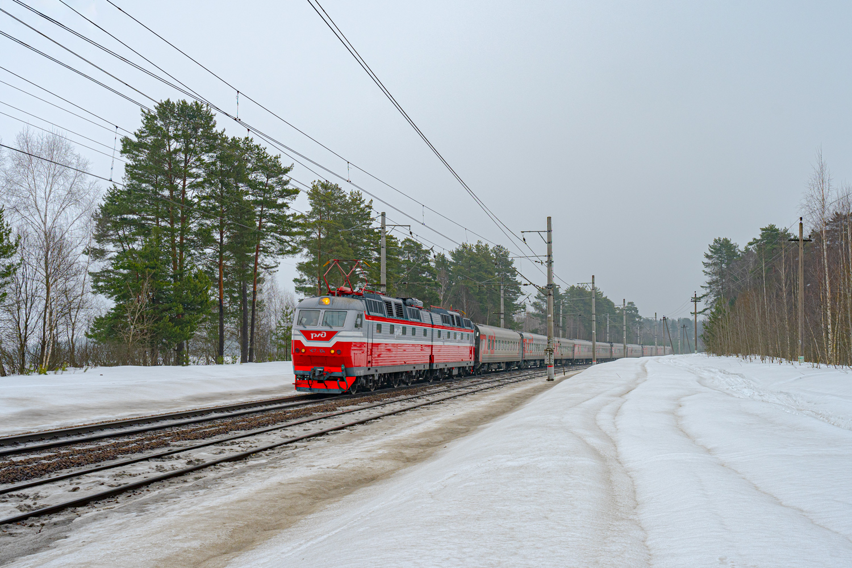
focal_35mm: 32
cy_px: 284
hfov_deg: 59.5
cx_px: 426
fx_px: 745
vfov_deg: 41.7
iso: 250
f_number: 6.3
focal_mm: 31.5
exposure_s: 1/500
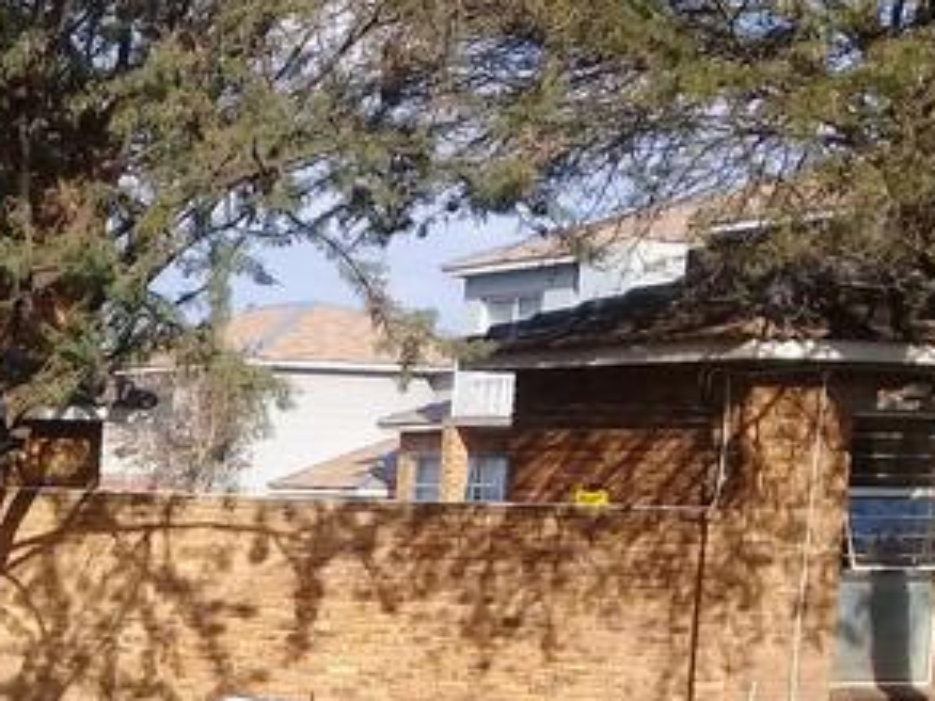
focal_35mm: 85
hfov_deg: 21.3
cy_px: 797
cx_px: -199
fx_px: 2296
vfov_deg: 16.8
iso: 50
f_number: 2.2
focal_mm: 3.3
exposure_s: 1/696
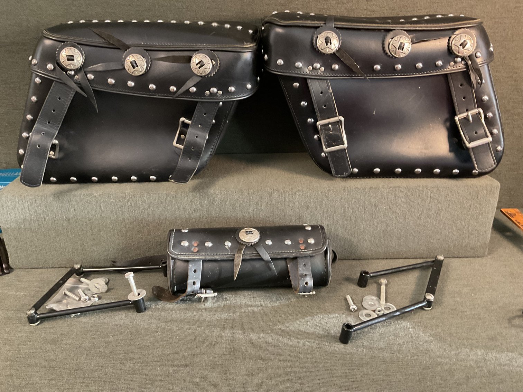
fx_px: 438
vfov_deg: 48.2
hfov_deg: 61.7
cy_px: 196
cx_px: 262
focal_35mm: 29
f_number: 1.8
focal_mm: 3
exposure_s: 1/25
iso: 320
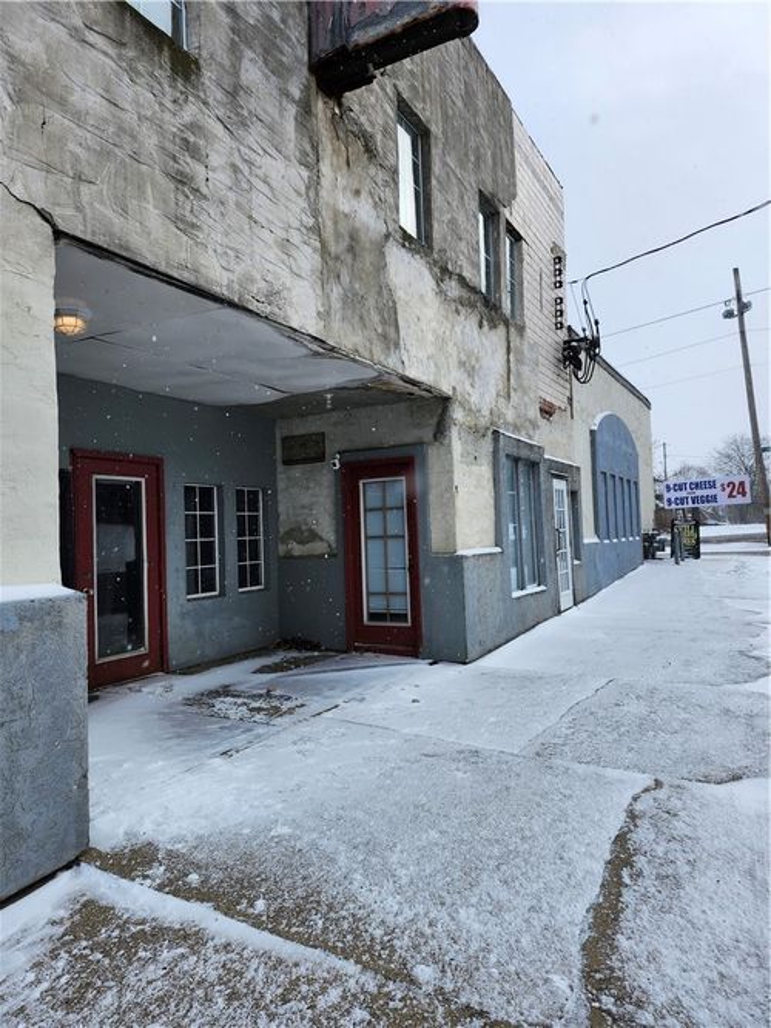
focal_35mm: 23
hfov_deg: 58.9
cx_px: 386
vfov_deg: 73.9
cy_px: 514
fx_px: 683
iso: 25
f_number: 1.8
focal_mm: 5.54
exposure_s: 1/1297
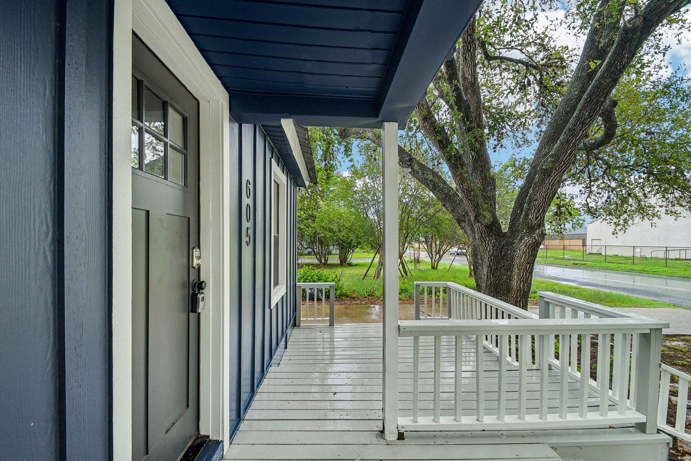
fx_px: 288
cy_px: 230
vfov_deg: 77.3
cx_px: 346
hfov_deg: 100.4
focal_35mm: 15
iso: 400
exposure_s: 1/80
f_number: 8
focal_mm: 10
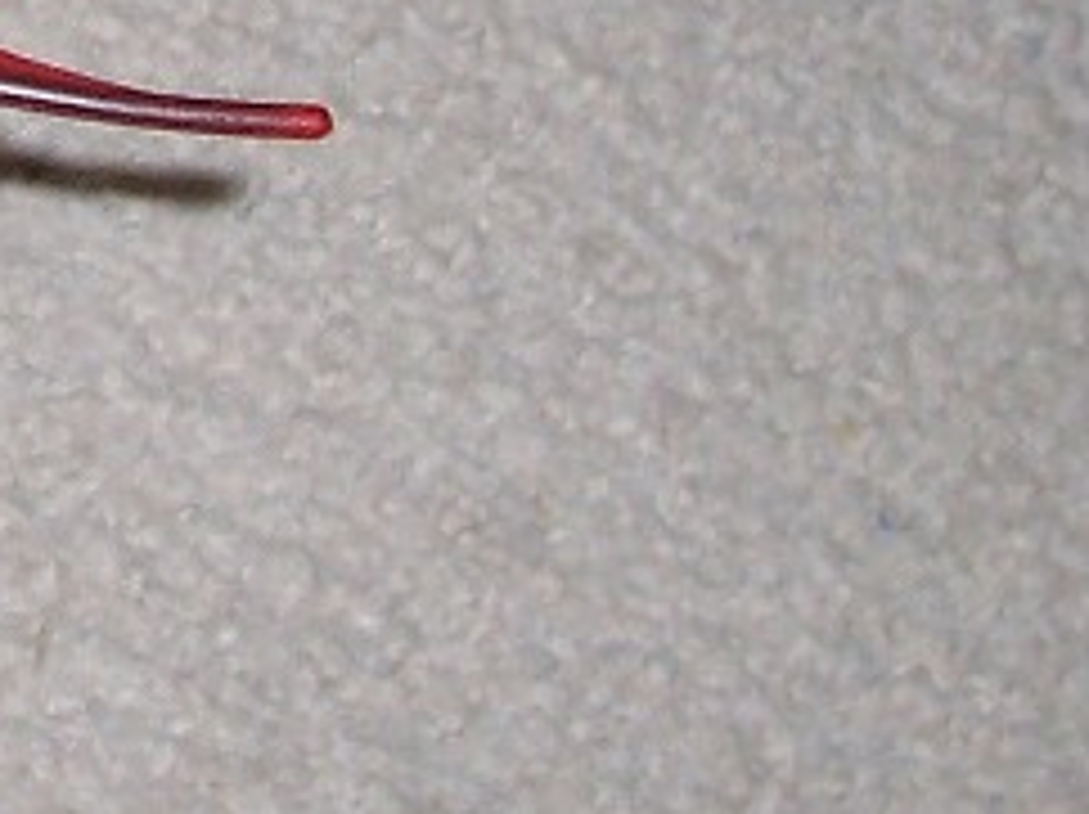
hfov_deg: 9.5
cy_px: -729
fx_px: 6129
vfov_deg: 7.4
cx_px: -1120
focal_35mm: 195
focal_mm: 7
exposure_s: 1/60
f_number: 3
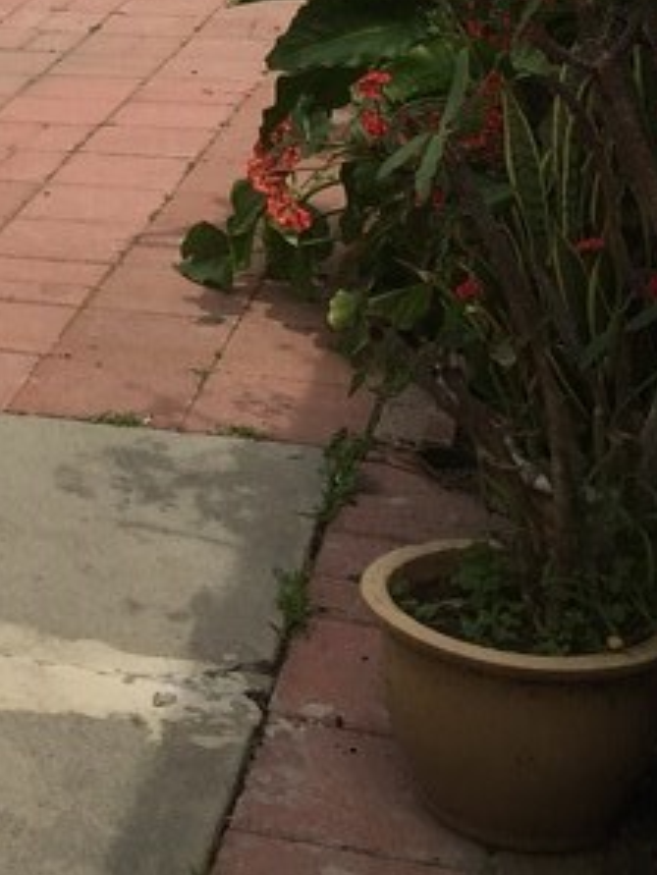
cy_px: -327
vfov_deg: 18.1
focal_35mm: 100
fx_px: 2529
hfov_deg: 14.4
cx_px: -103
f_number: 2.2
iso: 32
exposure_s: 1/2475
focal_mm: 4.15
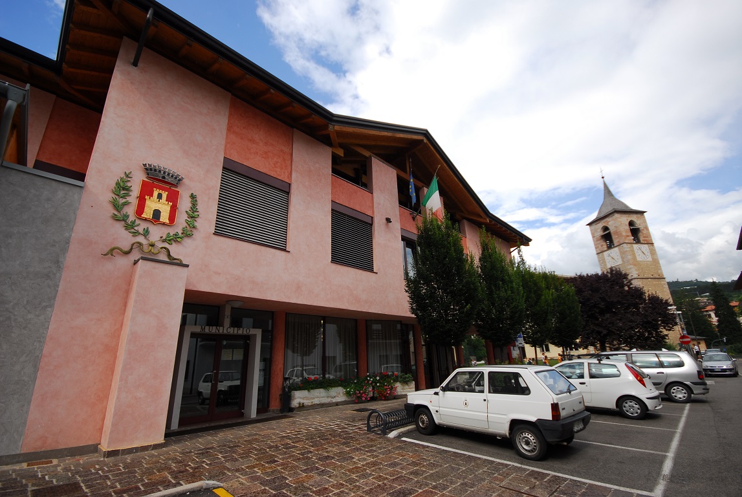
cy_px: 248
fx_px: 310
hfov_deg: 100.3
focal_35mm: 15
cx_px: 371
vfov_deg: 77.5
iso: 100
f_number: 5.6
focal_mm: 10
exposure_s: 1/200
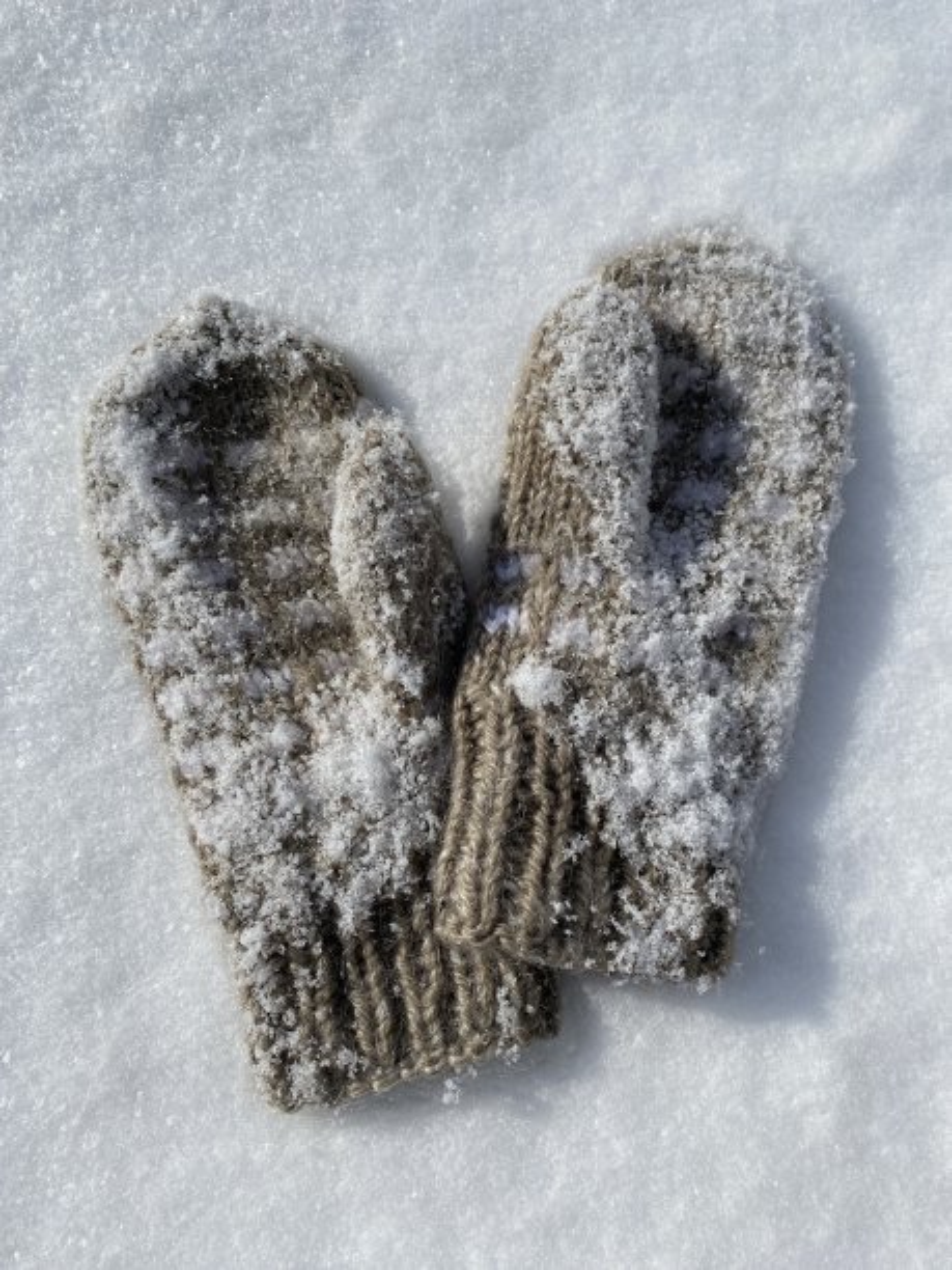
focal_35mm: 26
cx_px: 476
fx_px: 953
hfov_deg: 53.1
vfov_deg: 67.3
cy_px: 635
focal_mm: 4.25
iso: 32
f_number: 1.8
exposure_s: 1/8197
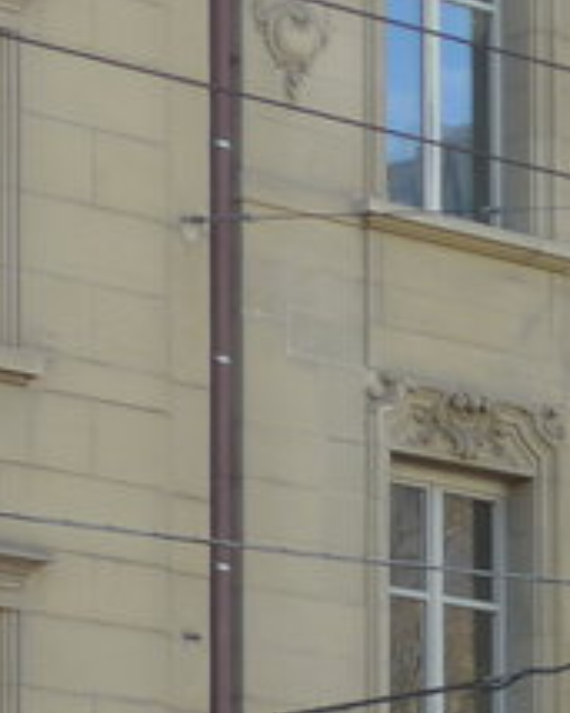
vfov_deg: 7.5
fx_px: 5318
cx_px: 1300
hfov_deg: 5.9
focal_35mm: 252
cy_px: 1119
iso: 80
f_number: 3
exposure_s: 1/250
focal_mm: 9.5
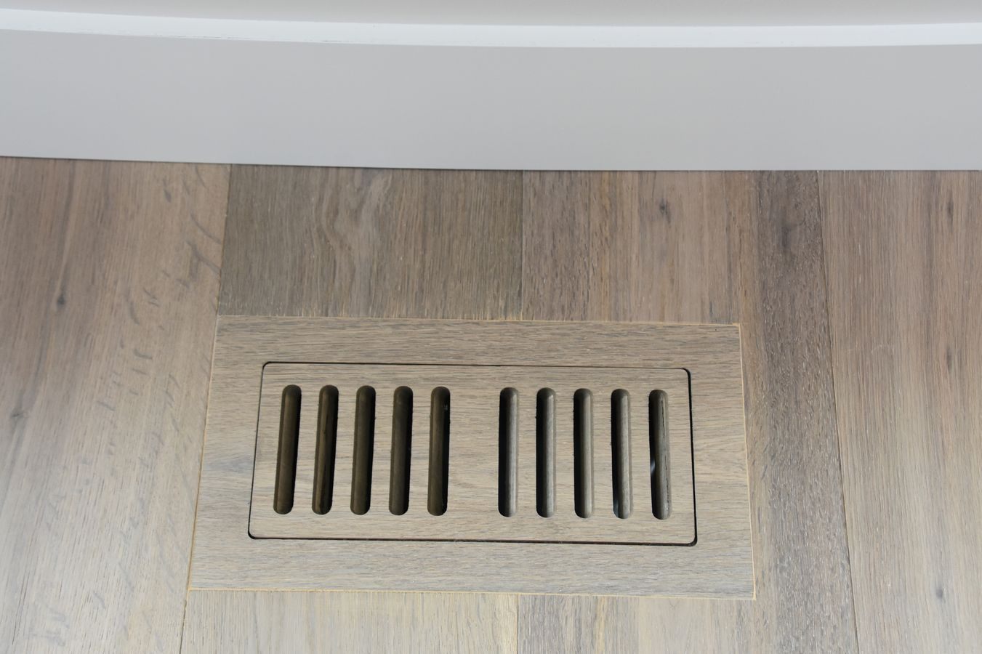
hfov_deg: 37.9
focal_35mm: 52
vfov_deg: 25.7
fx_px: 1432
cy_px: 327
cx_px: 491
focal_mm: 35
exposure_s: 1/160
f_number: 6.3
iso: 800
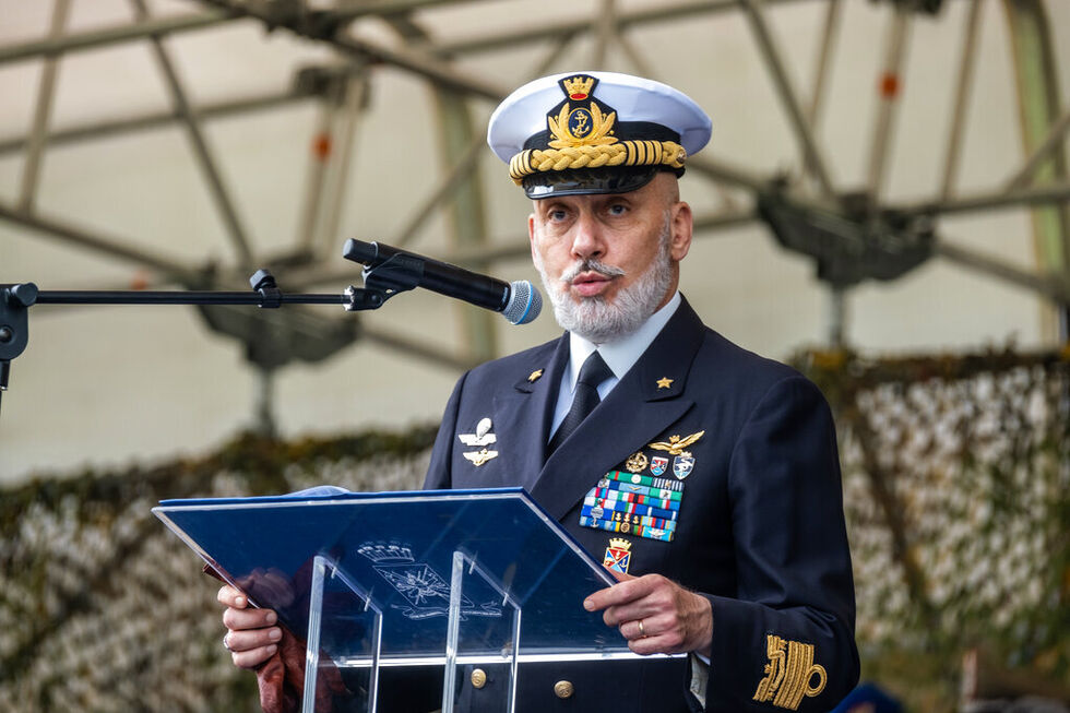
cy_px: 356
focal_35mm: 436
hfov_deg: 4.7
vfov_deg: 3.2
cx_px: 535
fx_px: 12956
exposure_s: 1/300
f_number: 5.6
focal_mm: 290.6
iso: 400
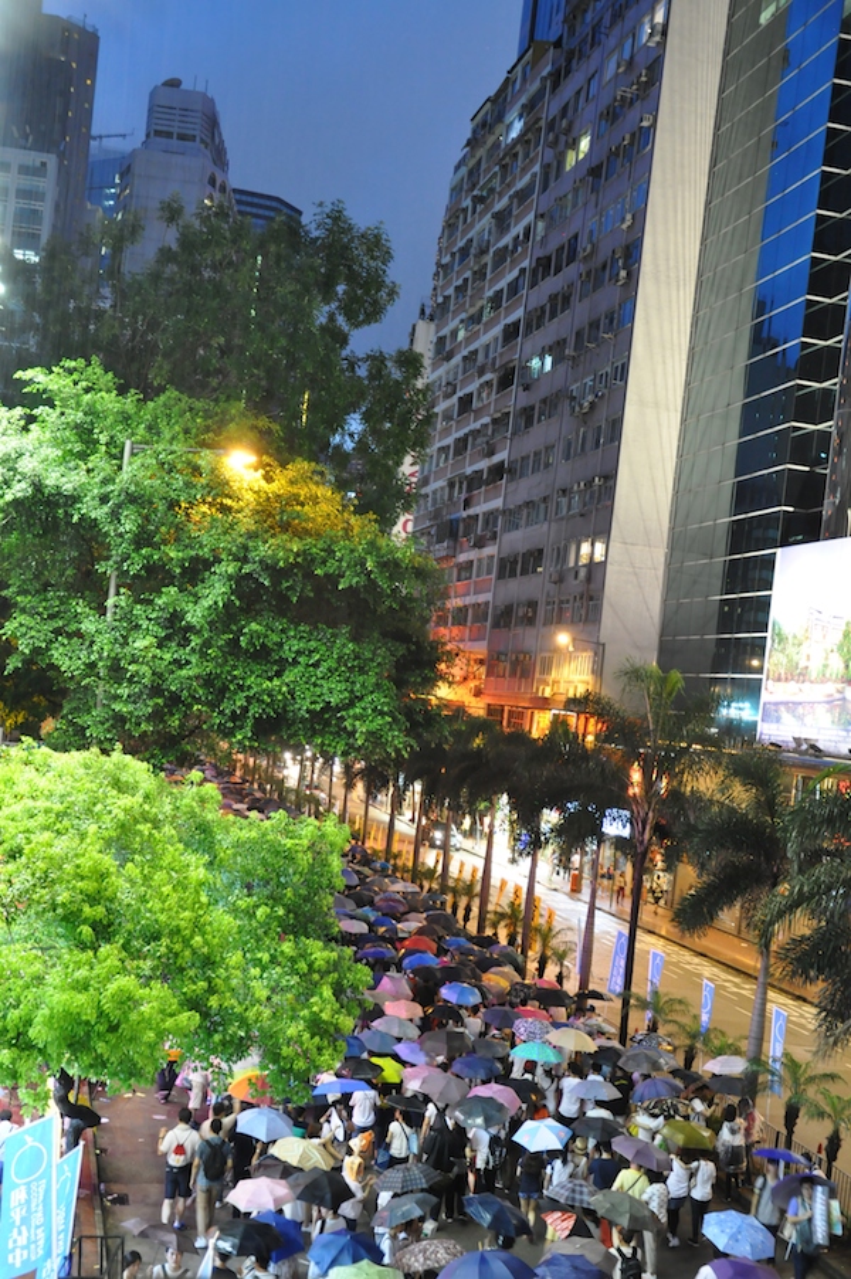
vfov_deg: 49.6
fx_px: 1385
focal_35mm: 39
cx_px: 426
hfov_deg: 34.2
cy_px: 640
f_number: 4
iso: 1600
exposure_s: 1/10
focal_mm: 26
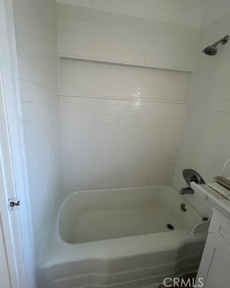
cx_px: 113
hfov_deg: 88.0
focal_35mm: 14
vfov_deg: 100.4
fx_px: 119
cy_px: 131
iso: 320
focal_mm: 1.57
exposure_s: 1/60
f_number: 1.8
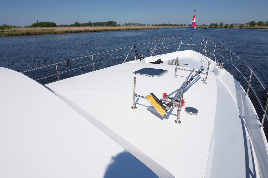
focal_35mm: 24
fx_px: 179
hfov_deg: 73.7
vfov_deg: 53.1
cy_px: 89
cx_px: 134
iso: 100
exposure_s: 1/160
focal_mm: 16
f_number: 16
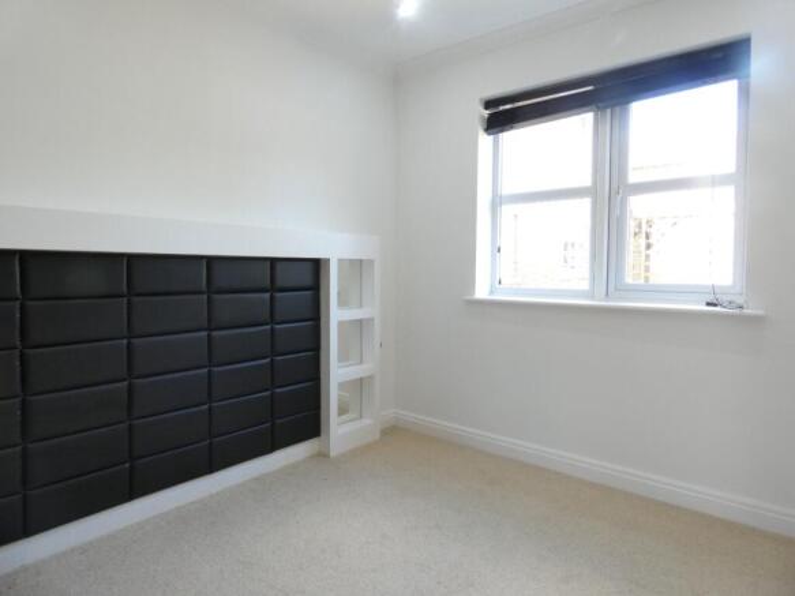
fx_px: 459
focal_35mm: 20
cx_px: 398
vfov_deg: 66.0
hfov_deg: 81.8
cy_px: 298
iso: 250
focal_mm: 3.6
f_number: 2.8
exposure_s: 1/60
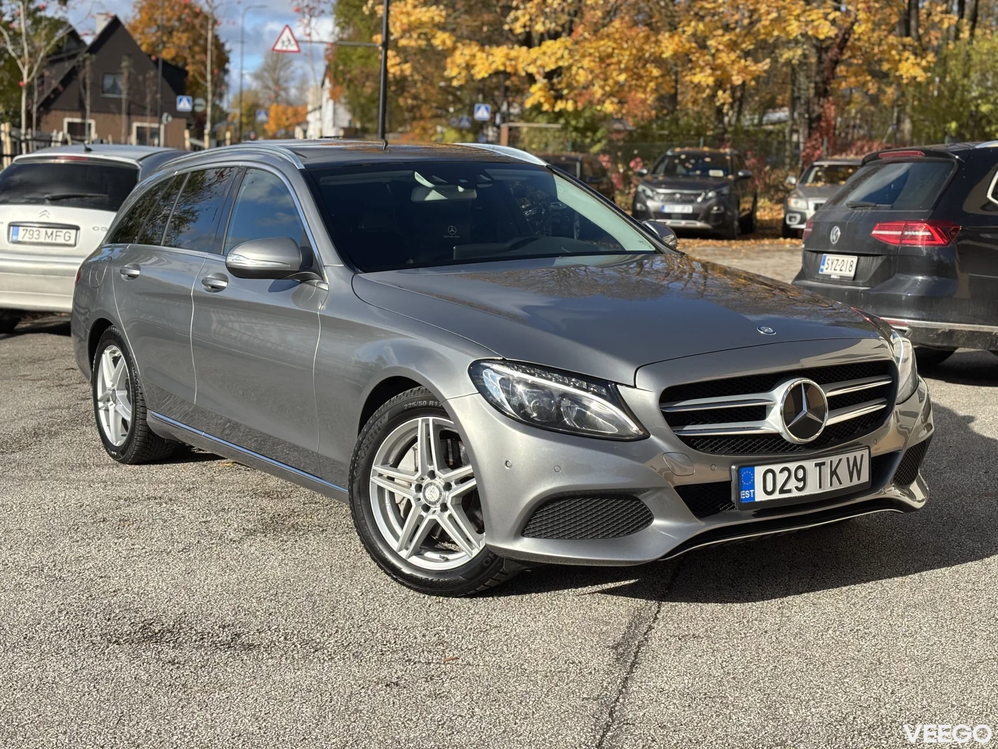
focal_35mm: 52
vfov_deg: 28.0
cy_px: 374
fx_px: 1499
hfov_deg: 36.8
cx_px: 499
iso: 40
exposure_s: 1/1845
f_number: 1.6
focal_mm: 5.96
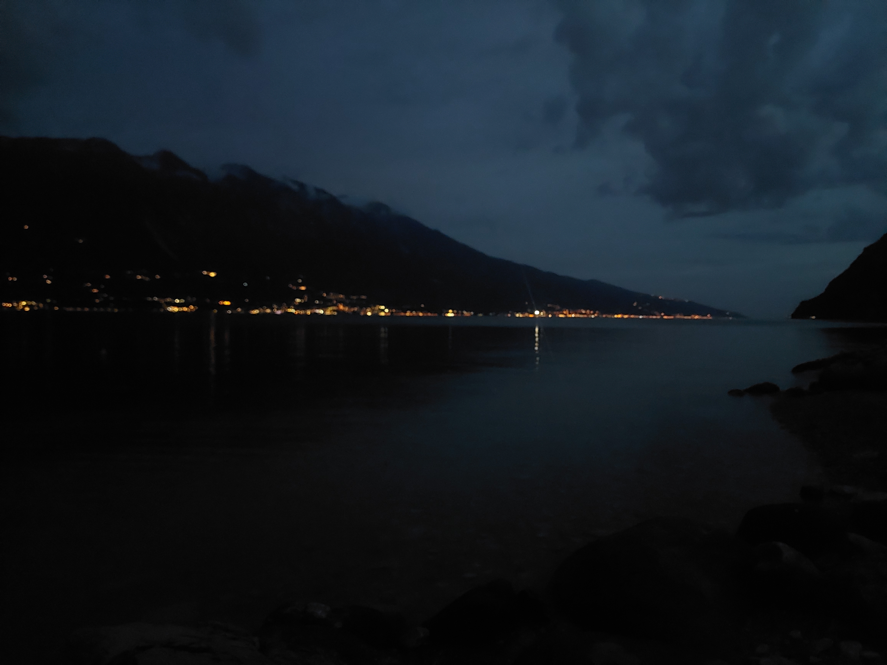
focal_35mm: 25
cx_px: 444
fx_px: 641
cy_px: 332
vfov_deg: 54.9
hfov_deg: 69.4
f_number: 1.8
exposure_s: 1/14
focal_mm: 5.23
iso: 2000
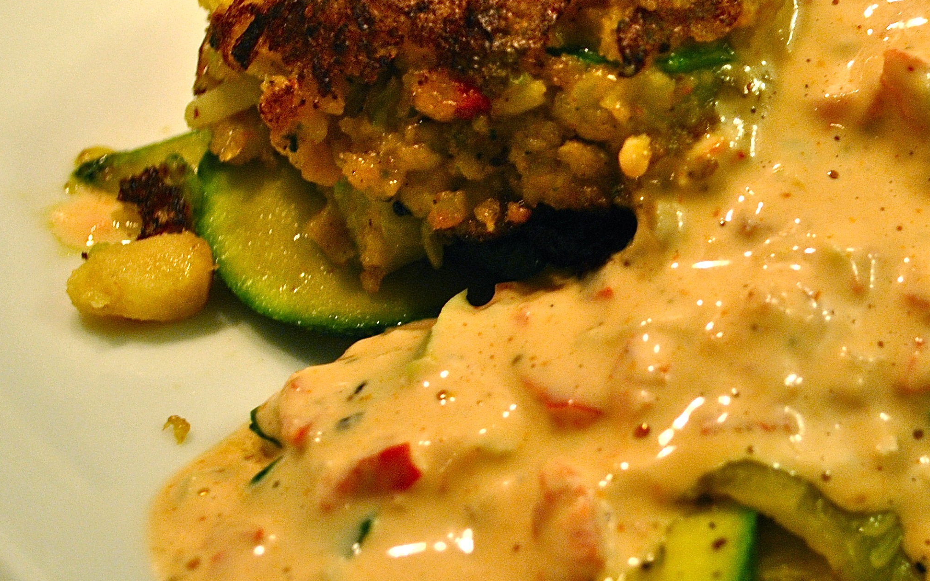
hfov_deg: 23.0
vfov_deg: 14.8
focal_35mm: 88
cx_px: 830
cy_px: 266
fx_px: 2230
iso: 400
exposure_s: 1/25
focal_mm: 30
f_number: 4.5
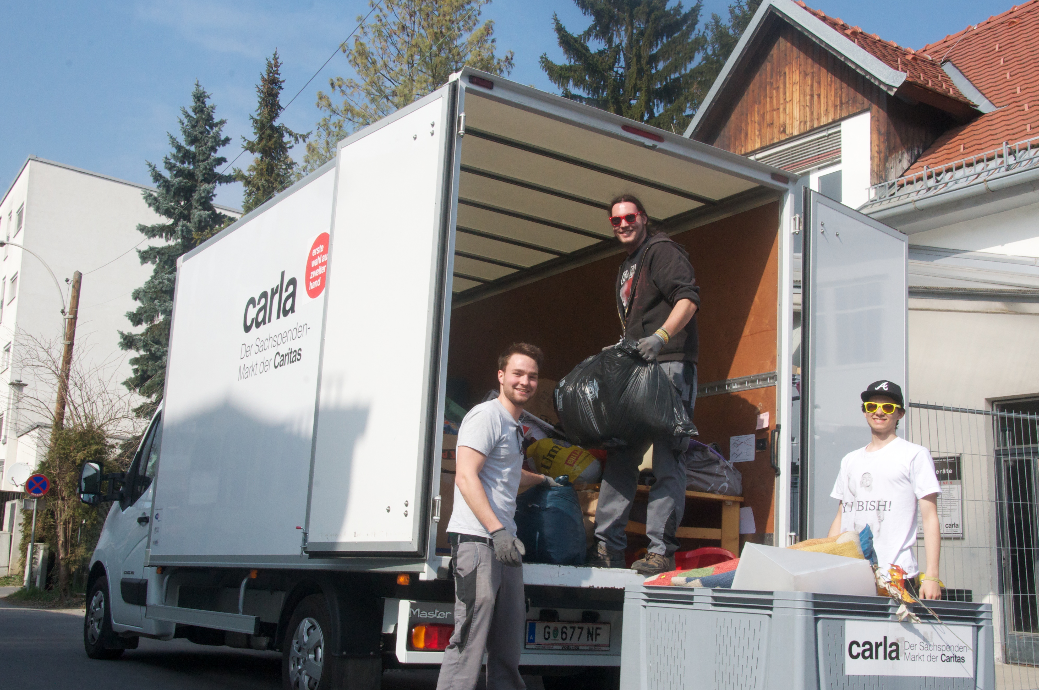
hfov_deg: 47.9
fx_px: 1169
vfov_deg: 32.9
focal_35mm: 41
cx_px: 544
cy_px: 368
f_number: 22
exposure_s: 1/500
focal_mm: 25
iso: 1250
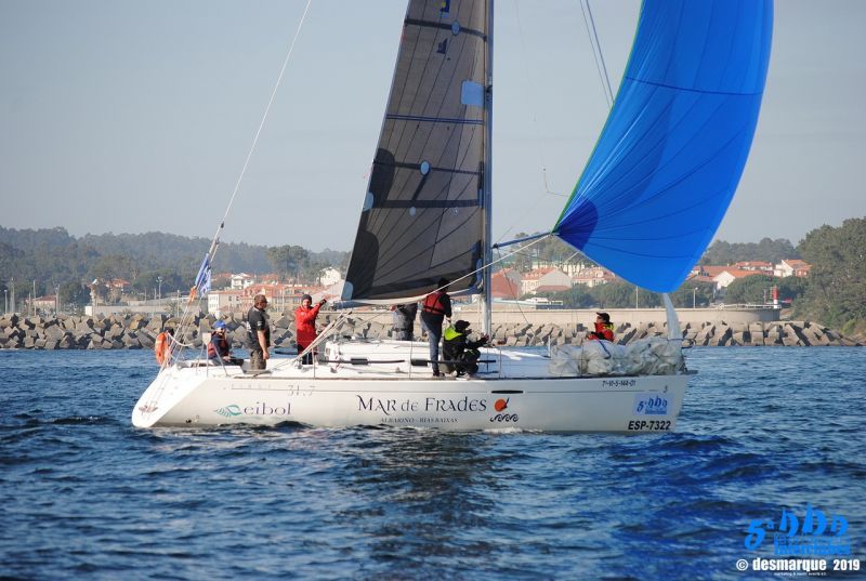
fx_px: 4411
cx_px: 433
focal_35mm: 183
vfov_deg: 7.5
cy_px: 290
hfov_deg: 11.2
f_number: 5.6
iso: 110
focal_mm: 122
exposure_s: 1/500
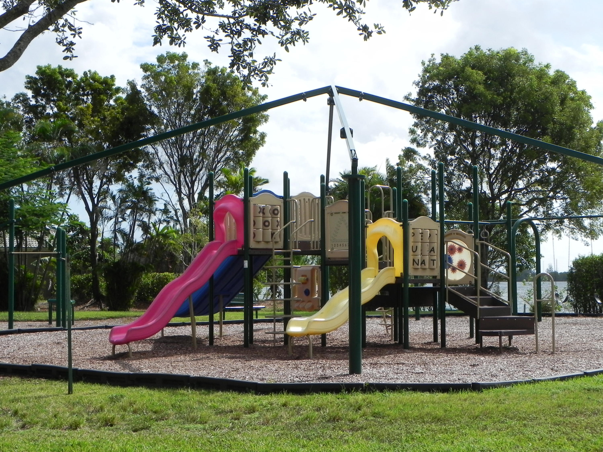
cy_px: 226
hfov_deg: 29.4
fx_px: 1150
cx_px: 302
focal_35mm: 66
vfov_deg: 22.3
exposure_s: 1/406
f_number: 7.1
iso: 160
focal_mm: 11.8
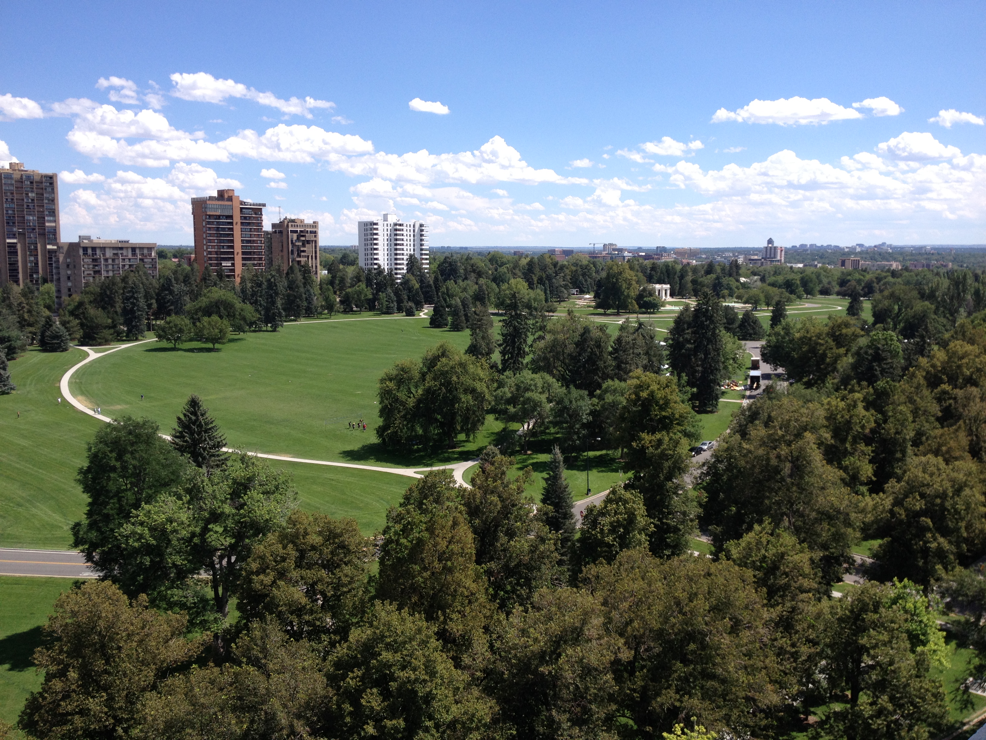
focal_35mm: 35
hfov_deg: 52.6
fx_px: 997
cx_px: 493
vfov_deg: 40.7
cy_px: 370
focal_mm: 4.28
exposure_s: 1/1346
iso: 50
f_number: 2.4
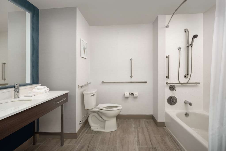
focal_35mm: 18
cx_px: 113
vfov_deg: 67.4
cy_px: 76
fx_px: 113
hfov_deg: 90.0
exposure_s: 1/250
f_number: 11
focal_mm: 18
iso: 400
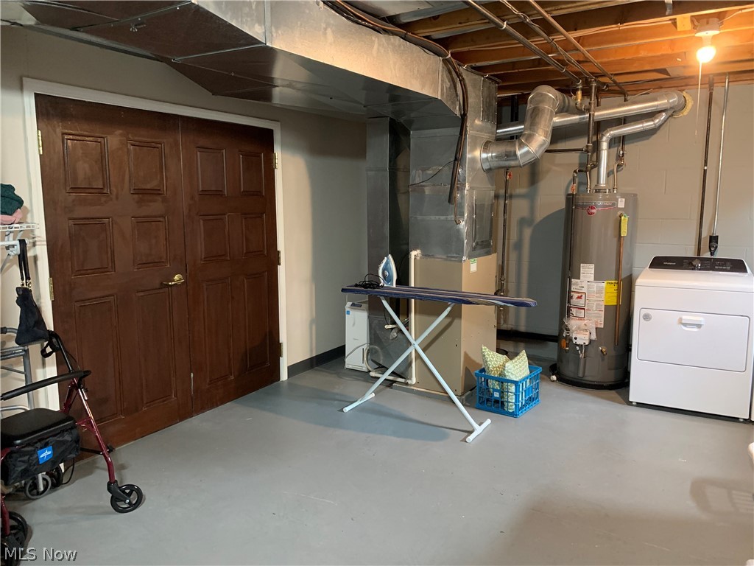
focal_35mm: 26
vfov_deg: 53.1
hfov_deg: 67.3
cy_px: 283
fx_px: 566
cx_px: 377
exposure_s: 1/30
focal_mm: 4.25
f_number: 1.8
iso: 400
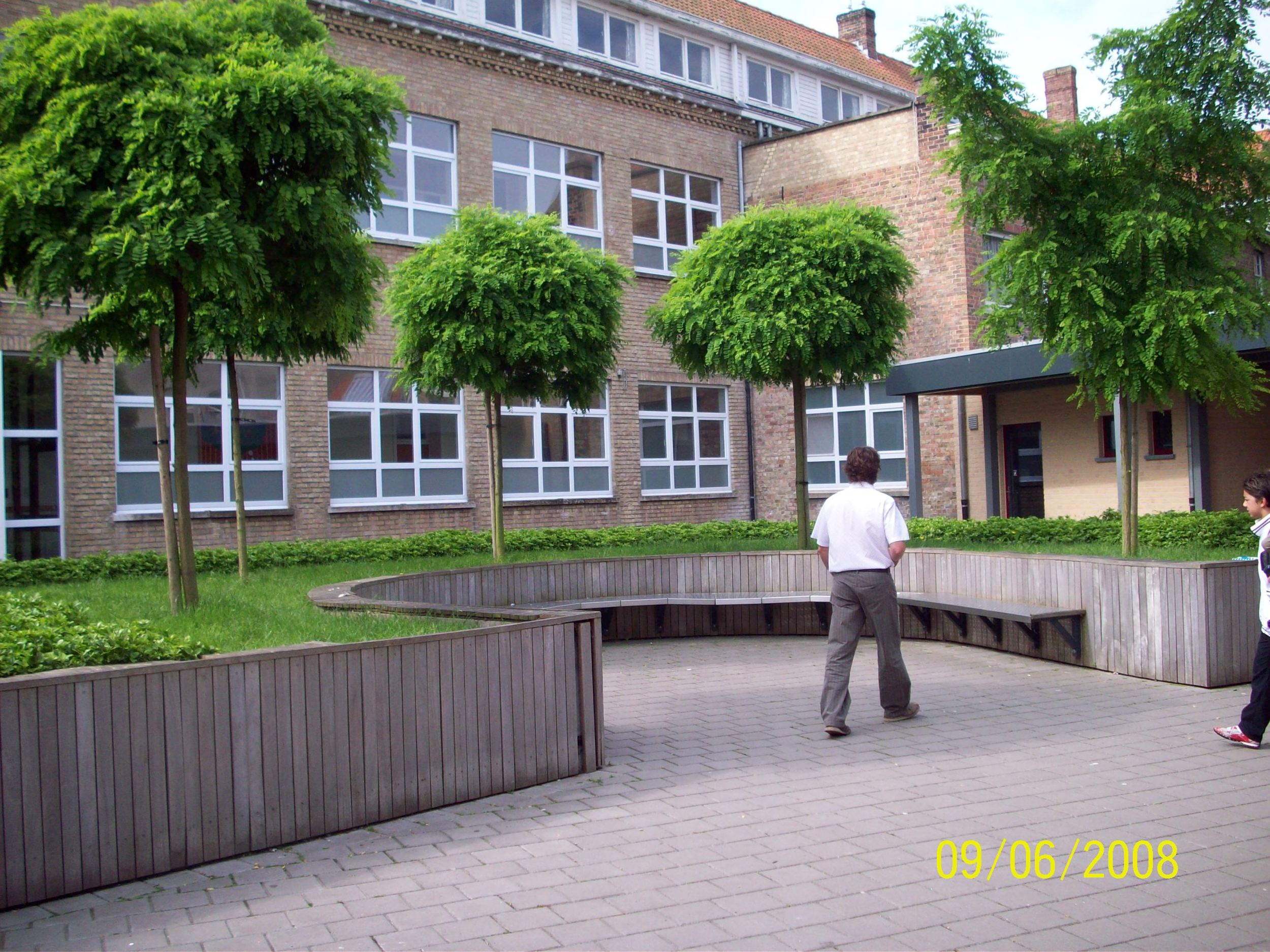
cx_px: 635
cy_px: 476
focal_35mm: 37
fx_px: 1357
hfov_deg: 50.1
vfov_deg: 38.7
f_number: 2.8
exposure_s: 1/503
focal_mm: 6.2
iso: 80
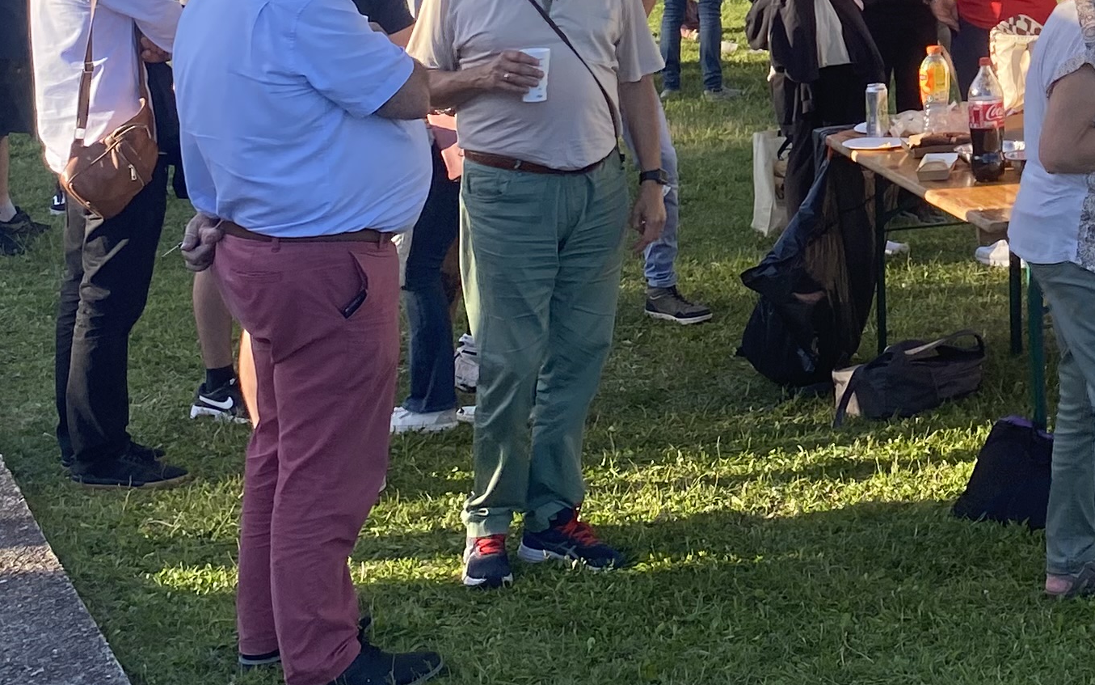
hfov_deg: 23.7
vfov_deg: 15.1
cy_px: -222
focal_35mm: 82
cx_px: 1202
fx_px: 2447
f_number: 1.8
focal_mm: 4.25
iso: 32
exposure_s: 1/620
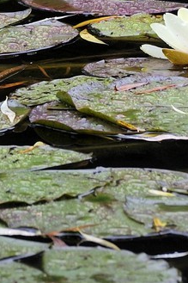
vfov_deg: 2.1
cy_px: -311
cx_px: 29
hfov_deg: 1.4
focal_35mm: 972
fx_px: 7621
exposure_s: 1/160
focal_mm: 200
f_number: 6.3
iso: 800
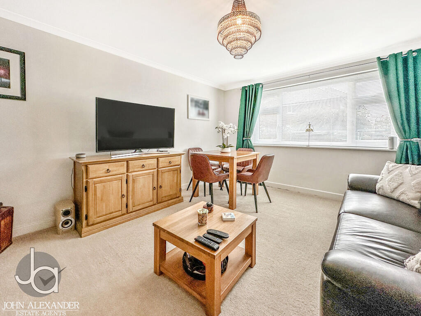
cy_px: 158
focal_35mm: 14
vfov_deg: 85.7
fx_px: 170
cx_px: 210
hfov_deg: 102.1
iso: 100
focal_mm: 2.22
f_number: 2.2
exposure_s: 1/100
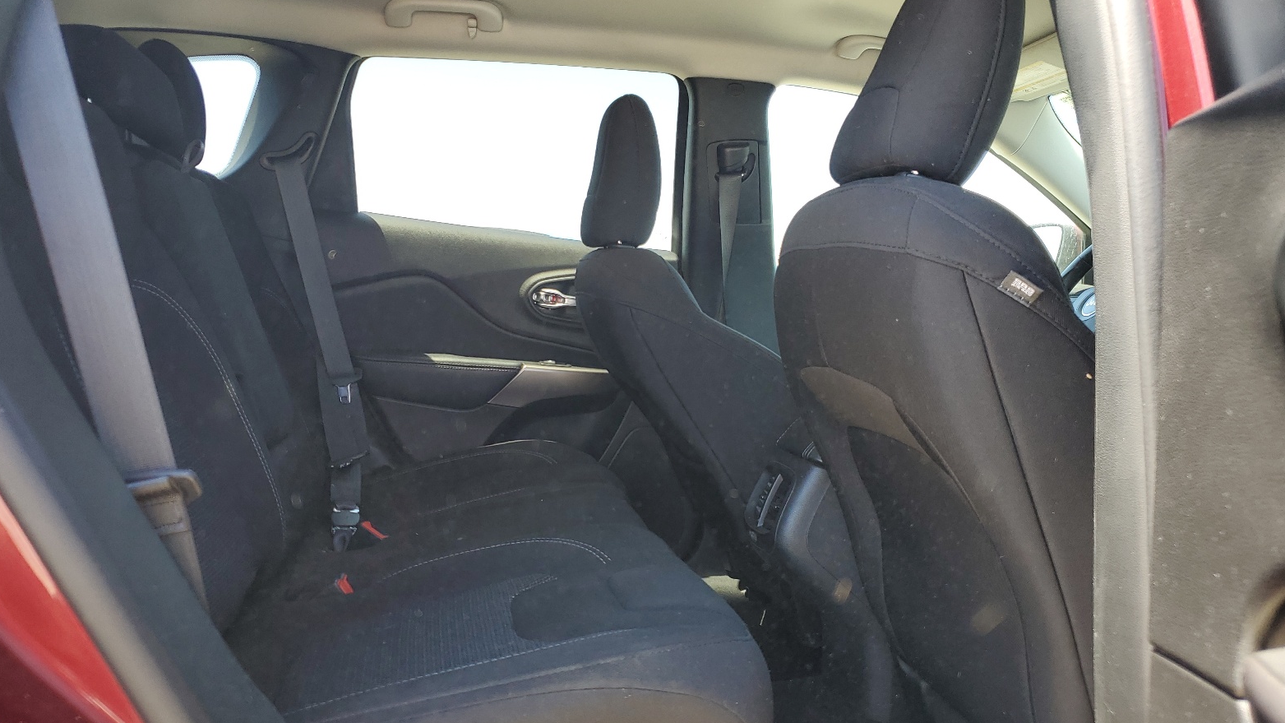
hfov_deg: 66.1
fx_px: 988
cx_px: 649
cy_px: 406
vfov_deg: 40.1
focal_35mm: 29
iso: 50
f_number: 1.5
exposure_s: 1/172
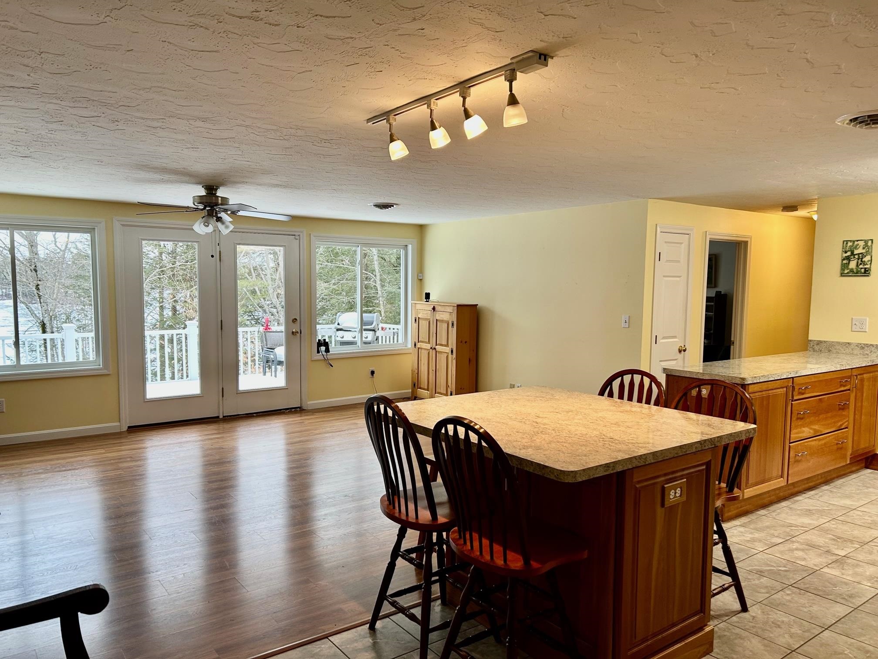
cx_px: 439
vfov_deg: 53.1
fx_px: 659
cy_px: 330
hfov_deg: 67.3
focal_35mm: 26
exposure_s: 1/120
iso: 80
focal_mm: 5.7
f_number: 1.5
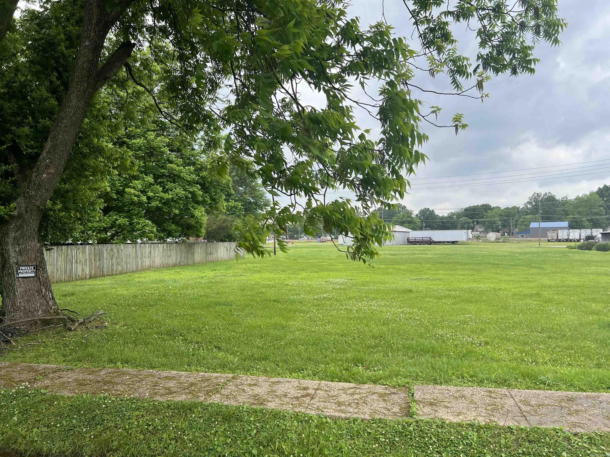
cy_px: 228
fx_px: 458
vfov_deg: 53.1
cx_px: 305
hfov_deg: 67.3
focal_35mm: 26
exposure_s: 1/1621
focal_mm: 5.7
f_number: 1.5
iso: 50
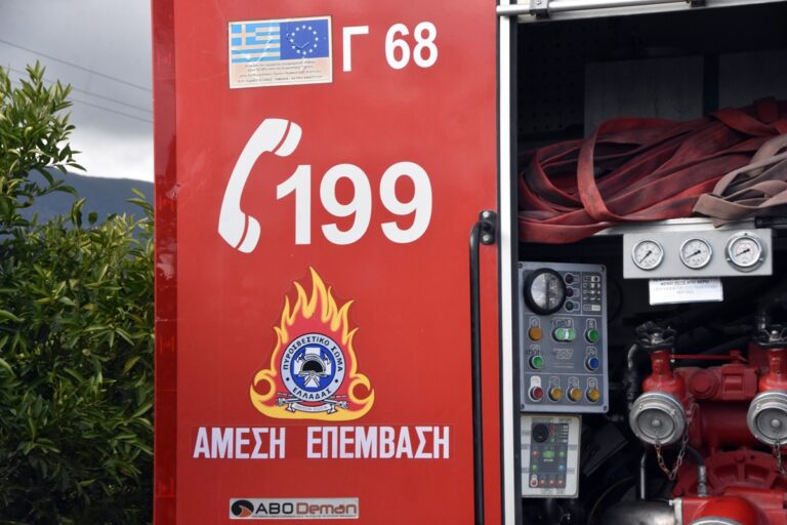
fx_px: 2820
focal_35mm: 129
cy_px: 262
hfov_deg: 15.9
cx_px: 394
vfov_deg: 10.6
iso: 2000
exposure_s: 1/500
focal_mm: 86
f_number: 11
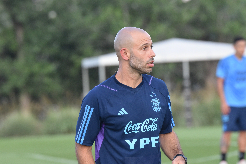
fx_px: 2371
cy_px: 91
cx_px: 125
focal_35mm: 347
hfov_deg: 5.9
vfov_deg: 4.0
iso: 1000
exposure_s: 1/1250
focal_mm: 200
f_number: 5
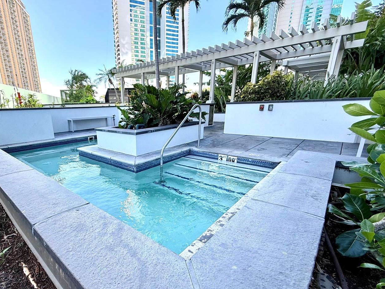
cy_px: 166
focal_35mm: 18
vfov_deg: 71.2
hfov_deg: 85.8
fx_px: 200
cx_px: 141
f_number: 2.2
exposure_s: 1/301
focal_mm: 2.22
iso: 64
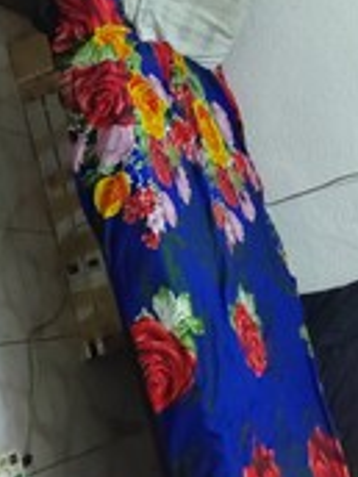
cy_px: 129
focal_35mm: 61
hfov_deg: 24.0
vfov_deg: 31.2
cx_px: 201
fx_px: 841
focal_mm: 5.52
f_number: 1.9
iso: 4000
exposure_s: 1/33
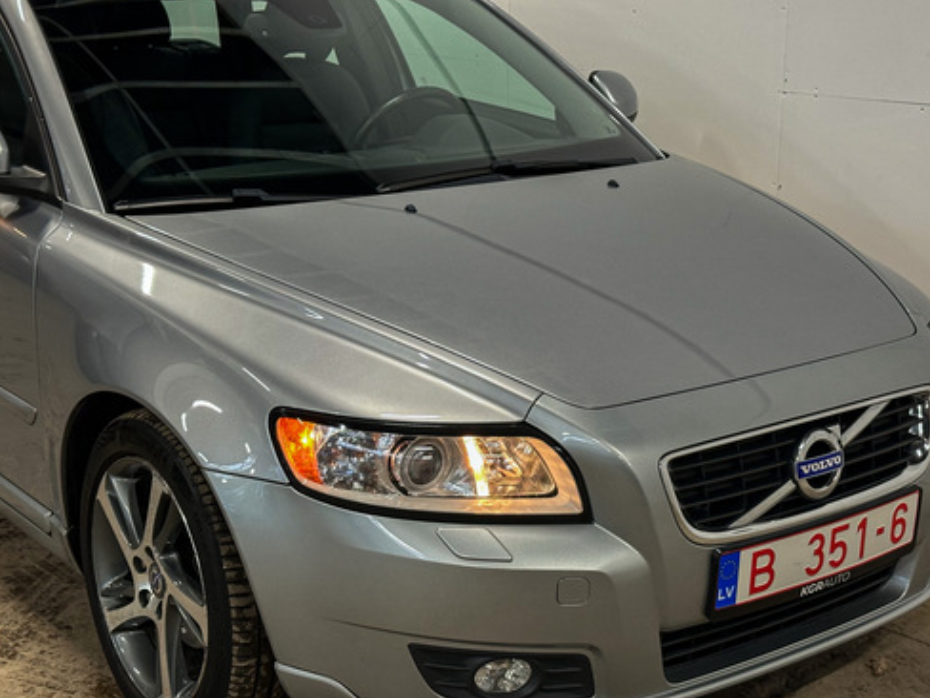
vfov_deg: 24.8
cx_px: 532
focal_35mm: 59
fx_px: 1585
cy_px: 364
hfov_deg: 32.6
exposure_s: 1/50
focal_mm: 6.86
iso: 160
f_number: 1.78
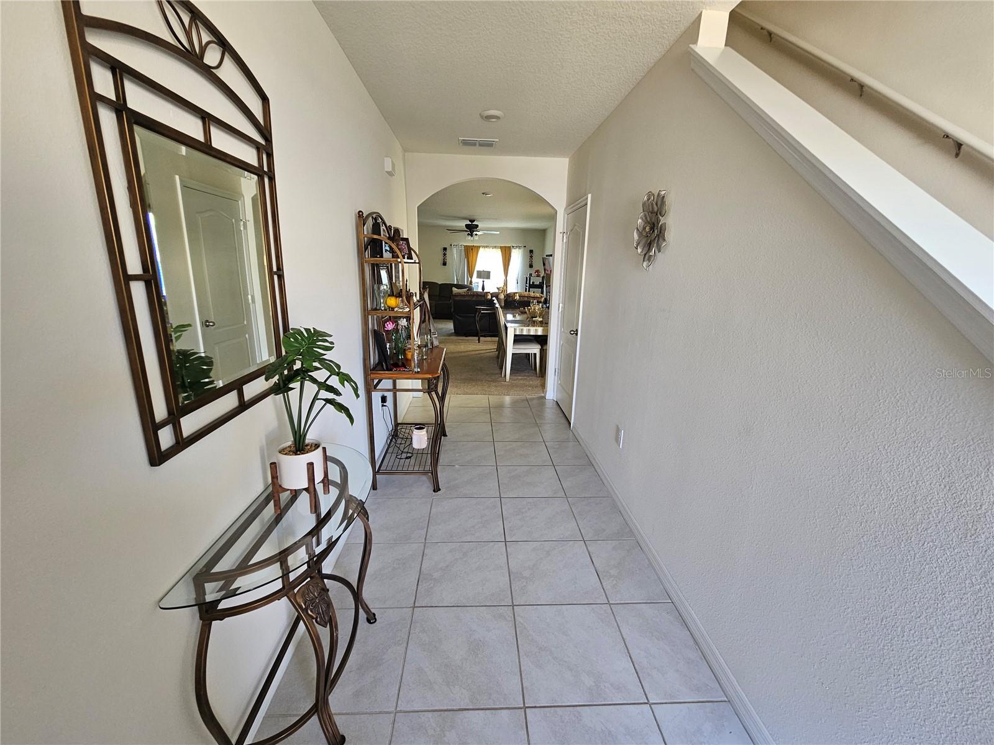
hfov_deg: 106.2
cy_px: 372
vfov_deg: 89.9
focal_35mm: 13
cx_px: 497
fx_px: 373
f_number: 2.2
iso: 200
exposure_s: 1/60
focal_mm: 2.2
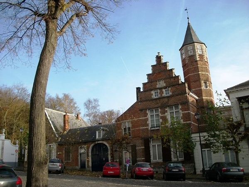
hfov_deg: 56.8
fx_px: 230
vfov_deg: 44.2
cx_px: 124
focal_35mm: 32
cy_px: 94
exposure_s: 1/800
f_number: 2.9
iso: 80
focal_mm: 5.7
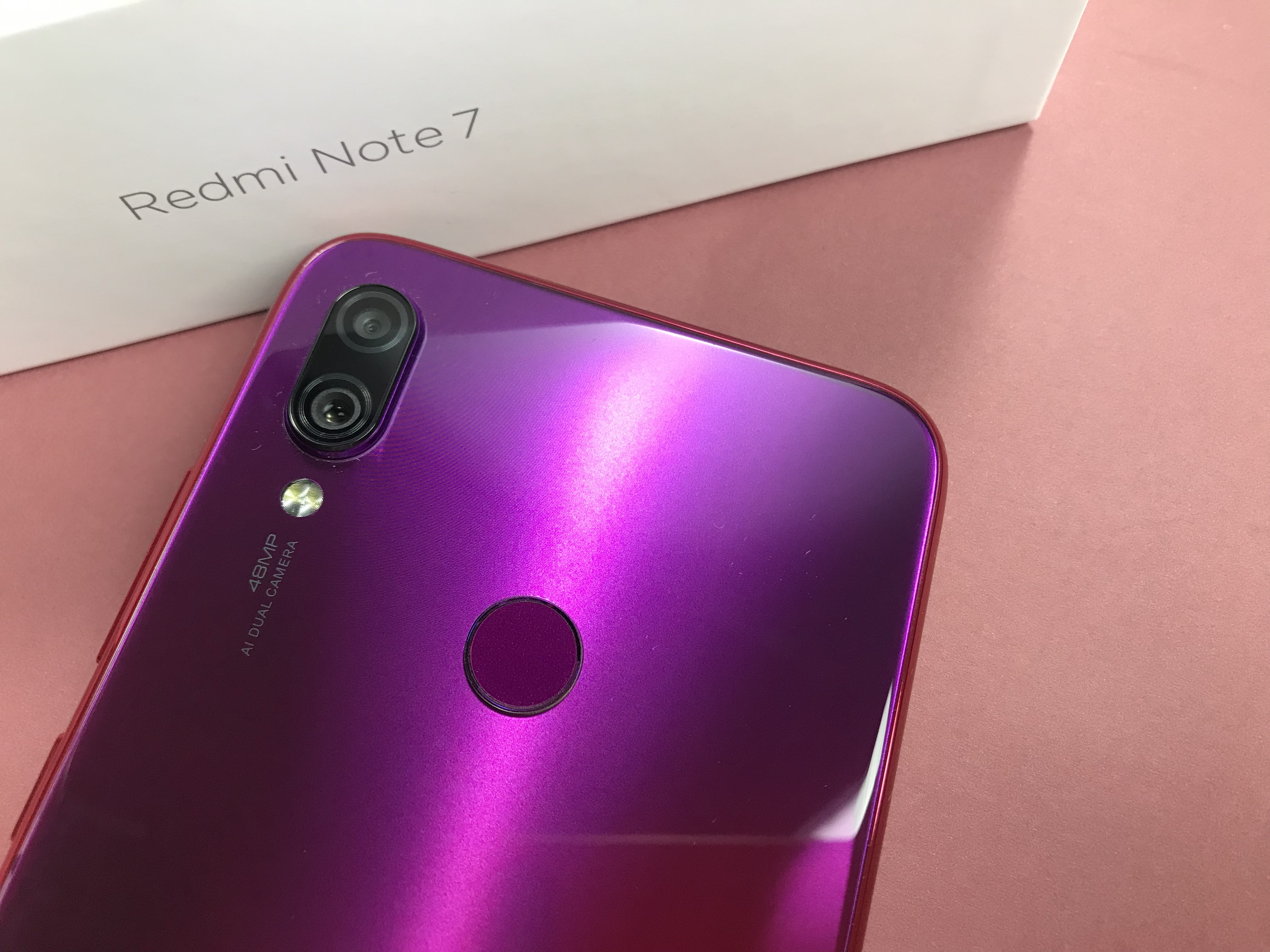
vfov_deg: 49.7
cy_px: 476
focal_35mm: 28
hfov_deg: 63.4
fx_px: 1027
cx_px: 635
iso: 20
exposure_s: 1/29
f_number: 1.8
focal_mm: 3.99
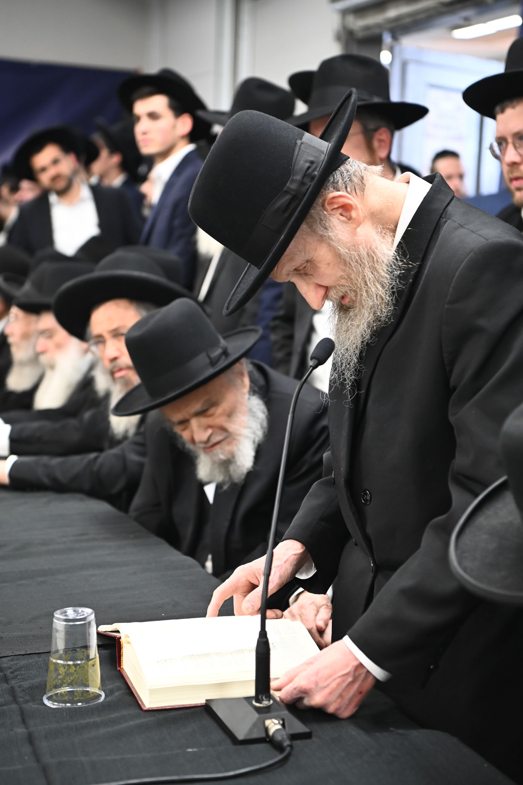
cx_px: 262
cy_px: 392
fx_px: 1526
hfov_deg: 19.5
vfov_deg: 28.8
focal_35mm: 70
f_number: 4
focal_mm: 70
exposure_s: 1/160
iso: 2000
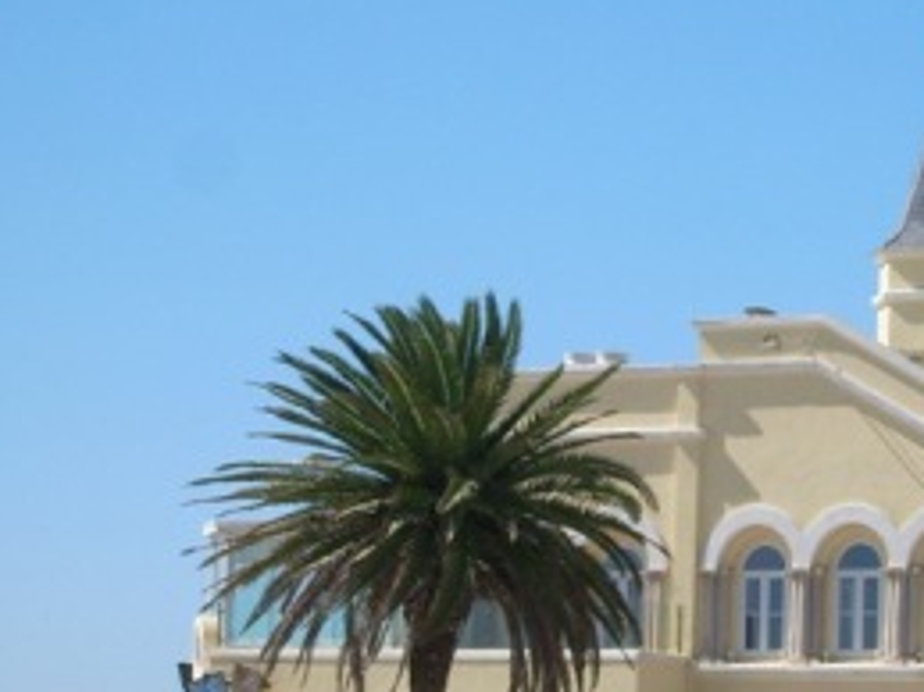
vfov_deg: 8.3
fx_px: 4749
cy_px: 389
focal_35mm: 178
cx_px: 735
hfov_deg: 11.1
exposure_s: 1/176
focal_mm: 17.14
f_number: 10.1
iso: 50
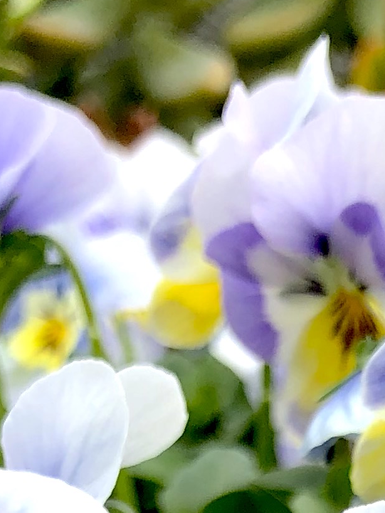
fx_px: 2045
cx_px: 440
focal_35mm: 138
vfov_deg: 12.6
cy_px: 1025
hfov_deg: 10.6
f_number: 1.8
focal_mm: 3.99
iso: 20
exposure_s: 1/440
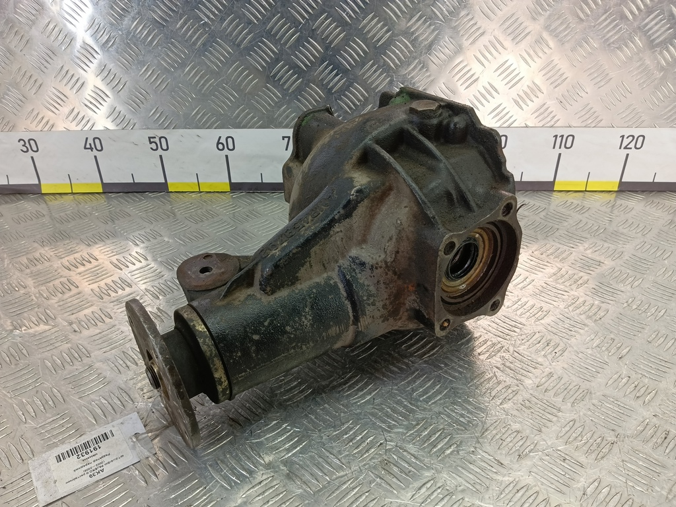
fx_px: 449
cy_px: 254
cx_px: 338
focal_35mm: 23
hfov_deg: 73.9
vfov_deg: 58.9
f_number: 1.6
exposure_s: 1/50
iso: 109
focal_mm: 4.11
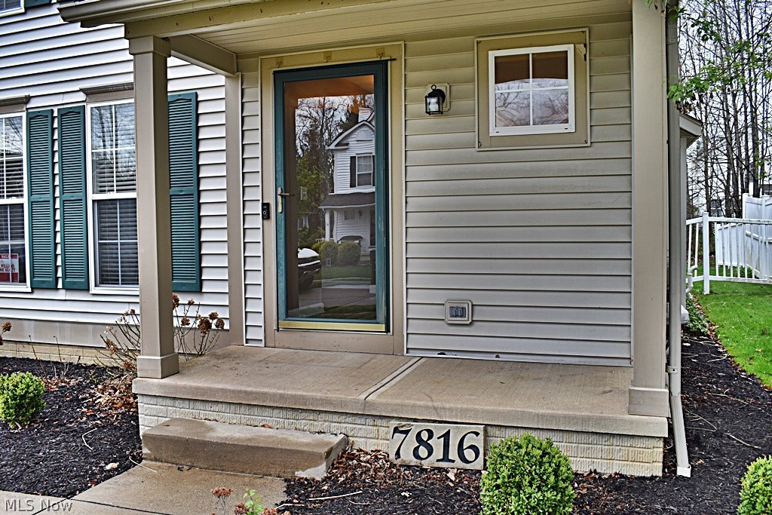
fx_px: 643
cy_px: 258
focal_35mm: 30
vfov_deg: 43.6
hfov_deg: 61.9
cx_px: 386
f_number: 5.6
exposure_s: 1/250
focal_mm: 20
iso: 200
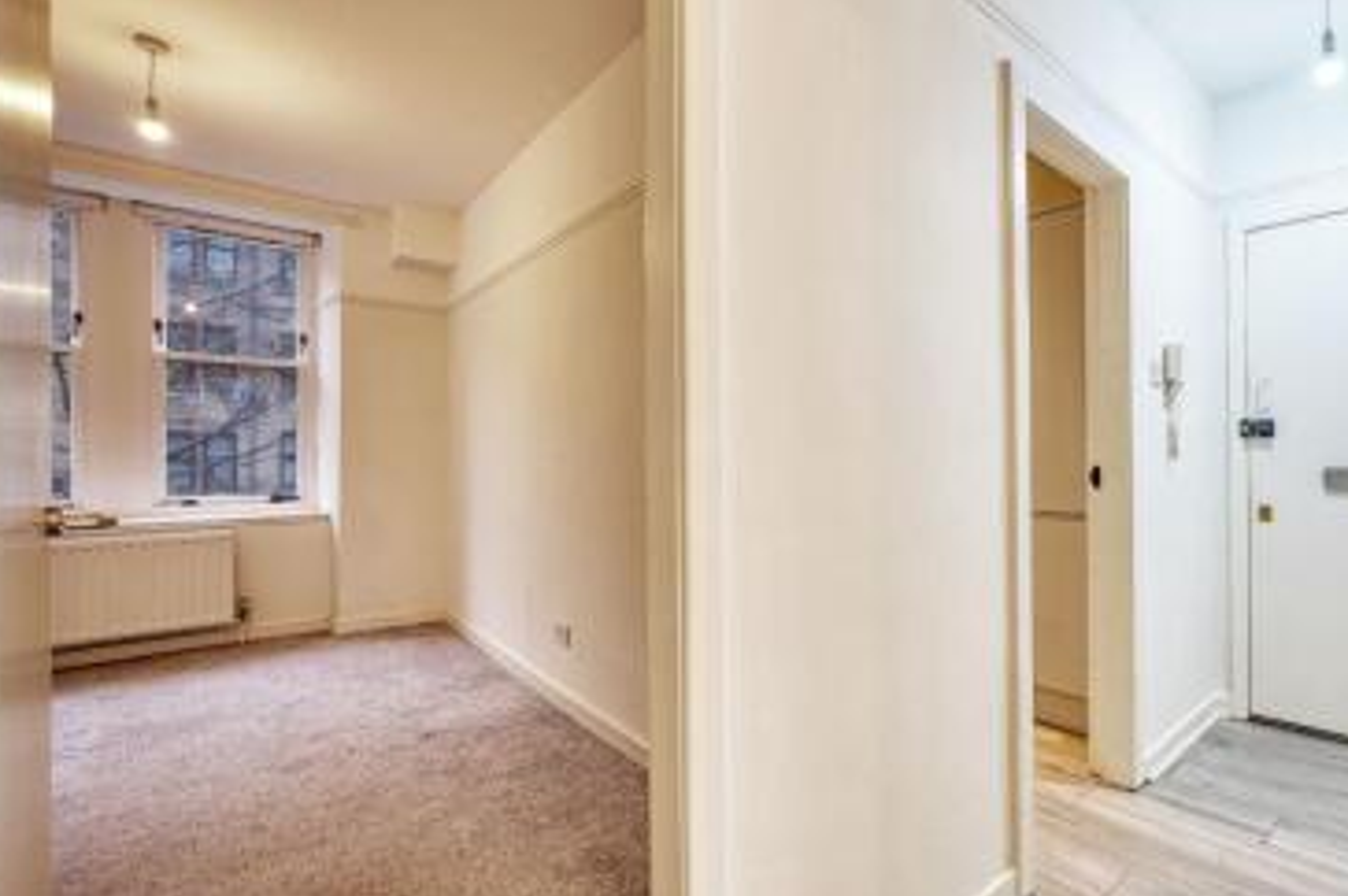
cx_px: 855
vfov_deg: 70.3
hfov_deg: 91.1
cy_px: 461
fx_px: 636
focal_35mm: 17
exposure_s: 1/25
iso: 80
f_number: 2.8
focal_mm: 13
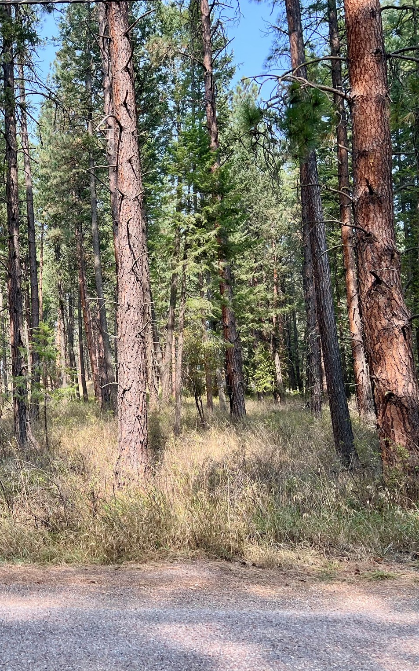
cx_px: -16
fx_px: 676
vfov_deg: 52.8
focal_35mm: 37
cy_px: 337
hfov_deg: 31.4
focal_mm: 5.7
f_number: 1.5
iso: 50
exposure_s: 1/654
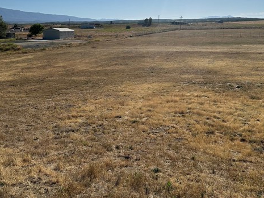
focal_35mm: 33
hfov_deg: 55.3
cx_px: 133
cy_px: 61
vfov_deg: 42.2
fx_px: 252
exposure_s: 1/10753
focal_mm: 6.86
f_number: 1.78
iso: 80
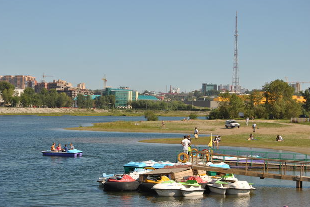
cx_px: 156
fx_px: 698
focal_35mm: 81
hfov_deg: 25.0
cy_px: 100
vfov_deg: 16.9
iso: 100
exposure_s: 1/250
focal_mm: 52
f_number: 8
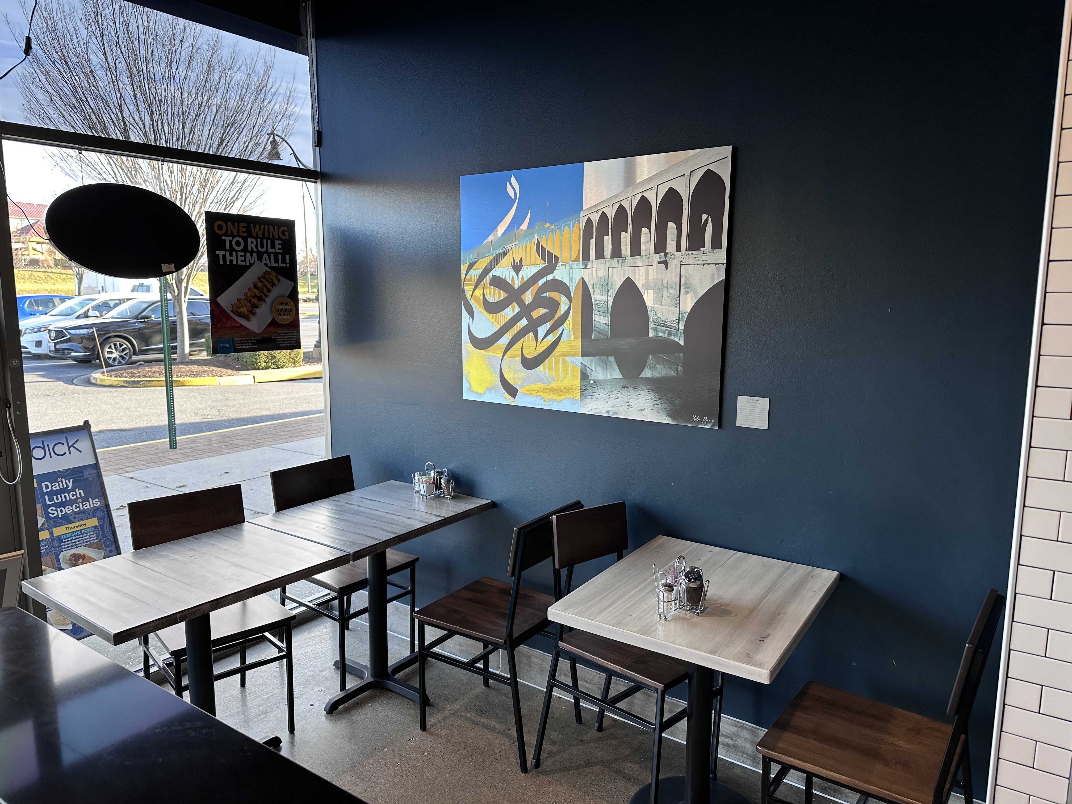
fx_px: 743
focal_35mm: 24
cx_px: 536
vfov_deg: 56.8
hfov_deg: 71.6
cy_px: 402
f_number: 1.78
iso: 80
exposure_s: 1/121
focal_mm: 6.86
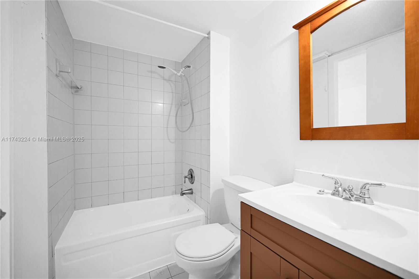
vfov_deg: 81.2
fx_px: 163
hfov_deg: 104.3
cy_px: 140
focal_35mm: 14
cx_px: 210
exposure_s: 1/15
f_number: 4
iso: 200
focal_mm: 14
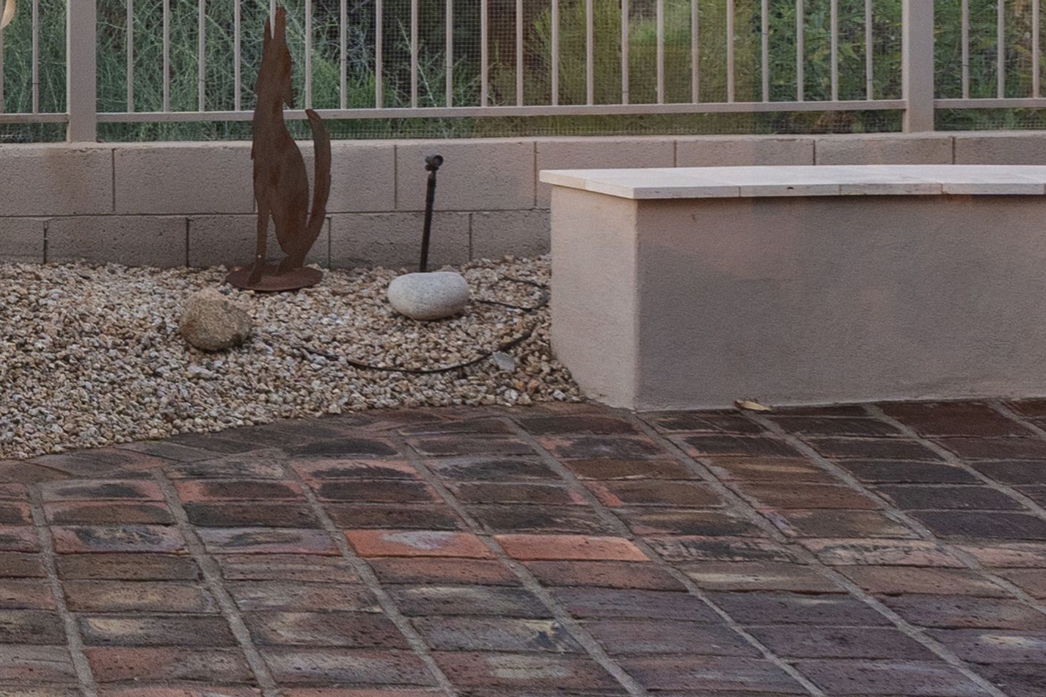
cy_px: -125
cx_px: -659
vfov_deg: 11.0
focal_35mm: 122
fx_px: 3544
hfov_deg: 15.2
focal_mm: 29
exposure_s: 1/100
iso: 800
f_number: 8
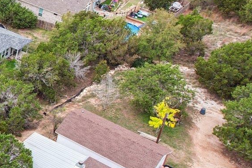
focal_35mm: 79
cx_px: -147
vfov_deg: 17.2
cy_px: 56
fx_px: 553
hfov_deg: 20.9
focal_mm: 8.4
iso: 110
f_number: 2.8
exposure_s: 1/500
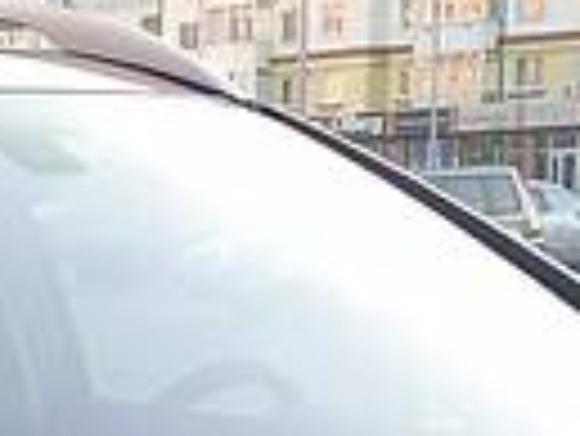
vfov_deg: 8.9
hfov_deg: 12.9
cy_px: 1106
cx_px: -103
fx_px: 2499
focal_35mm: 149
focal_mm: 3.9
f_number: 1.9
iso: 250
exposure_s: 1/171
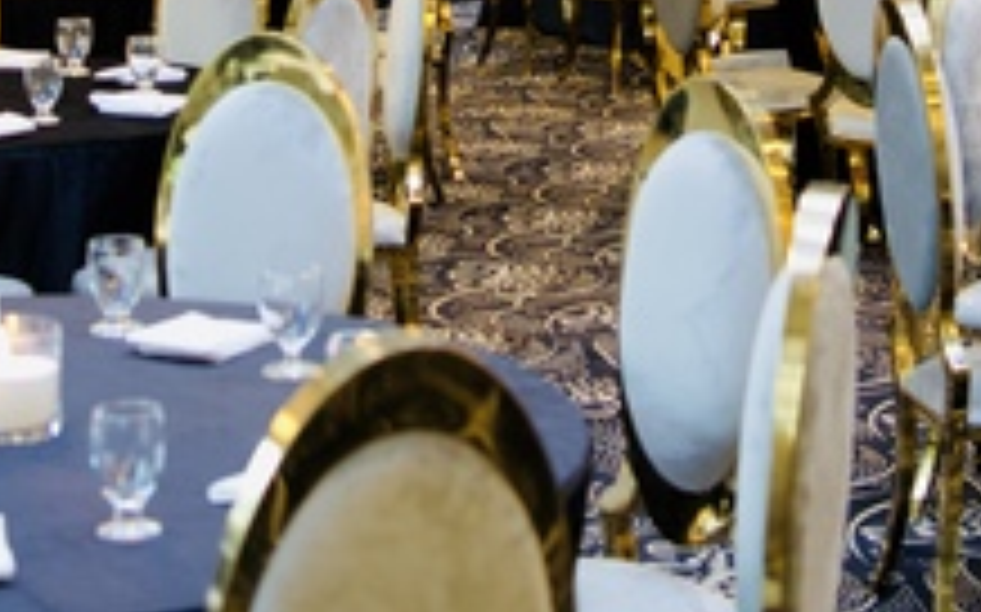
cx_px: 486
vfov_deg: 12.7
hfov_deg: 21.2
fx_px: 2619
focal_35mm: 98
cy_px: -284
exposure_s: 1/160
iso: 1600
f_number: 2.8
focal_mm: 35
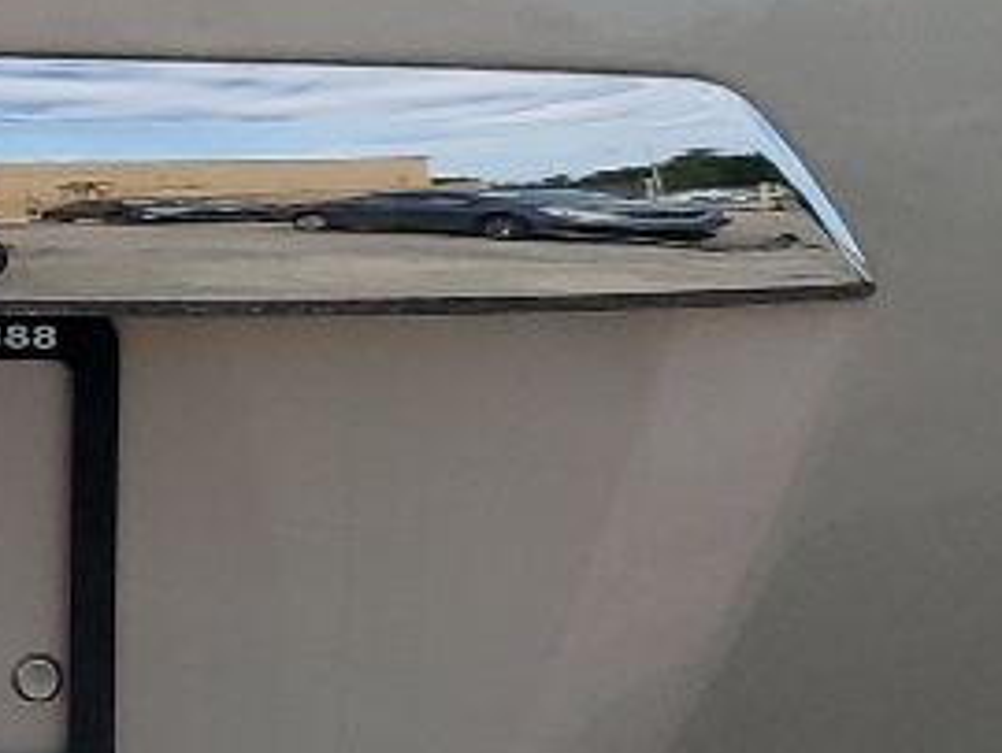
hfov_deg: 12.3
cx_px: -382
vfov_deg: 9.6
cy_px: -19
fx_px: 4462
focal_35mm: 154
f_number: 1.5
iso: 50
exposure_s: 1/2000
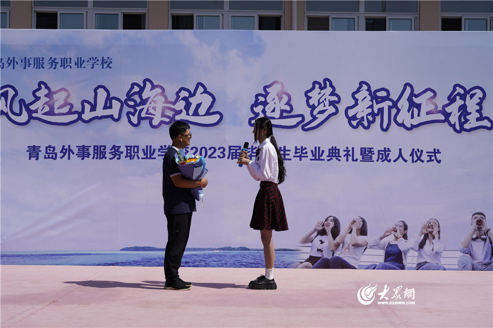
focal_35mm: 63
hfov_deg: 31.9
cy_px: 164
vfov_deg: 21.6
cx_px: 246
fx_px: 862
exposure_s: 1/500
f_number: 8
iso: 100
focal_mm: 63
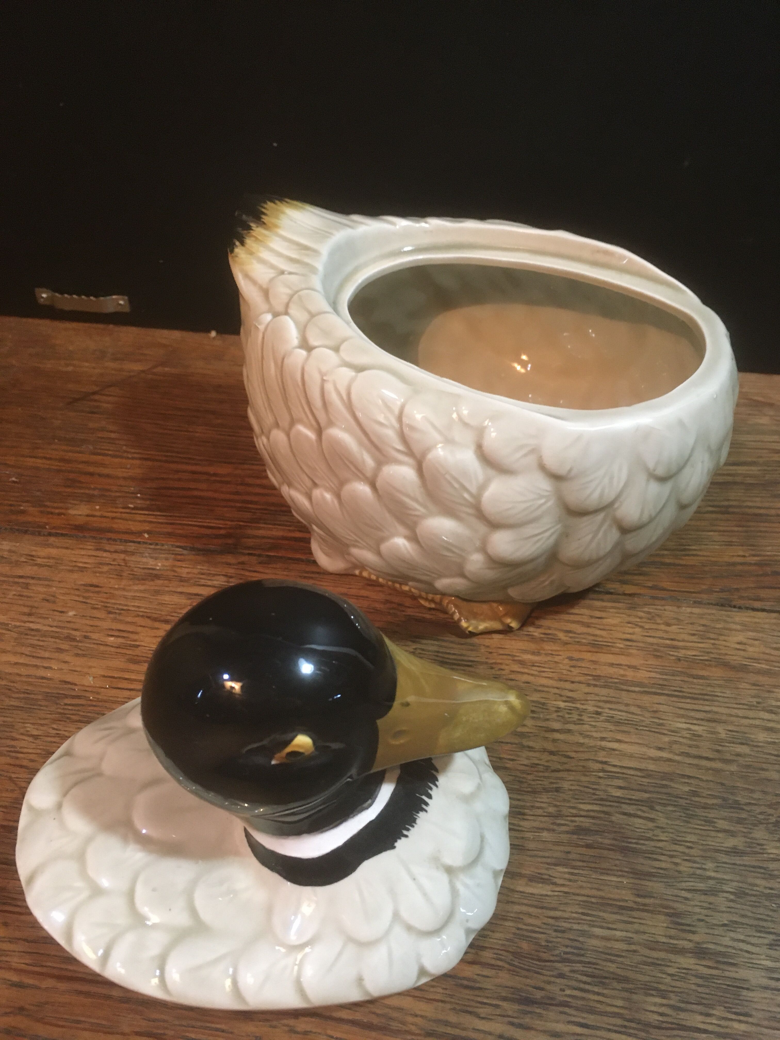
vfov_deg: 61.7
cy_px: 520
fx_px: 871
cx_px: 390
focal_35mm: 29
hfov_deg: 48.2
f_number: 2.2
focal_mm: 4.15
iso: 200
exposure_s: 1/20
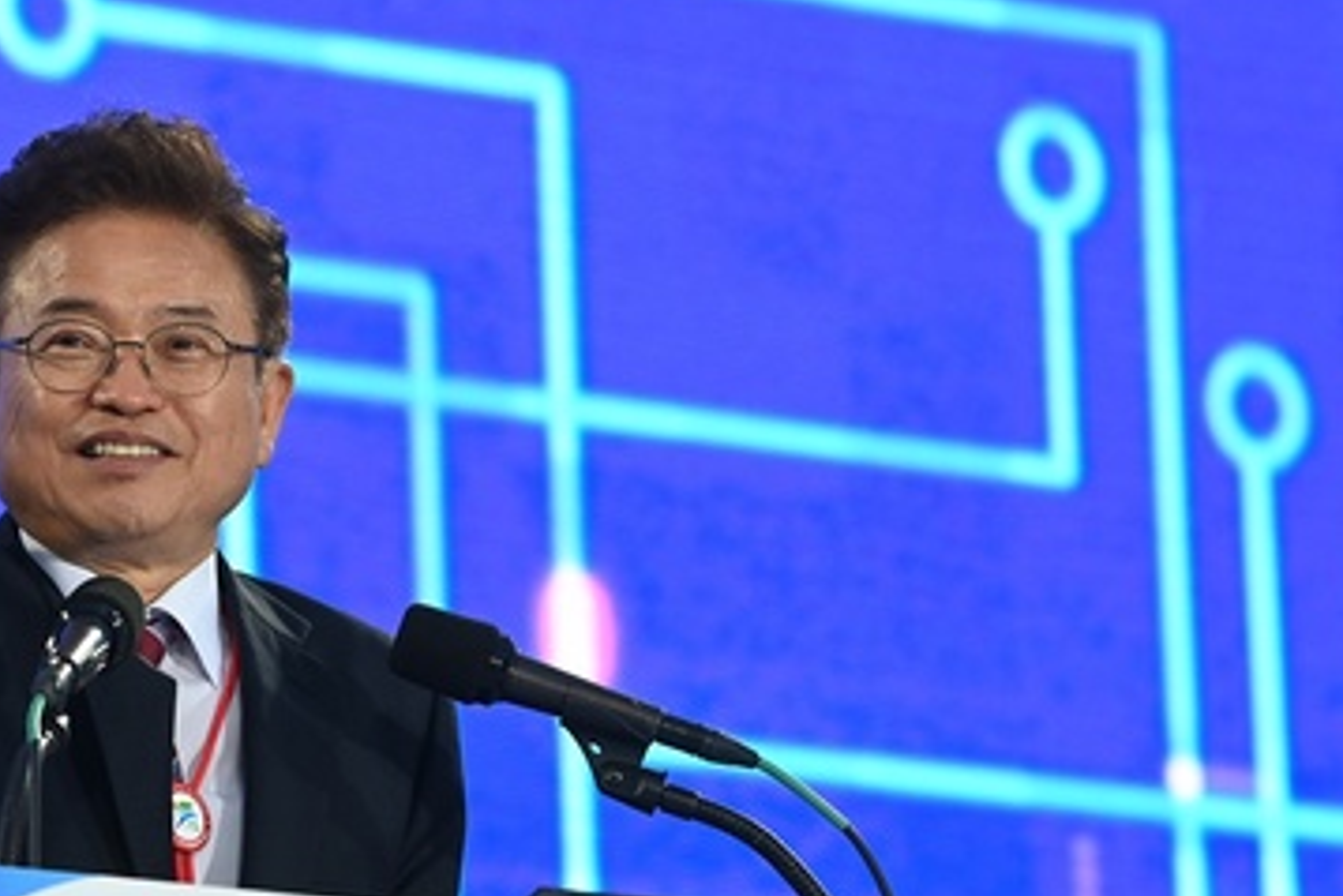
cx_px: 441
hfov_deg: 5.8
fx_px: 13323
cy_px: 510
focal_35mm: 357
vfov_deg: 3.9
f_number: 7.1
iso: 2500
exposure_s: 1/250
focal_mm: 200
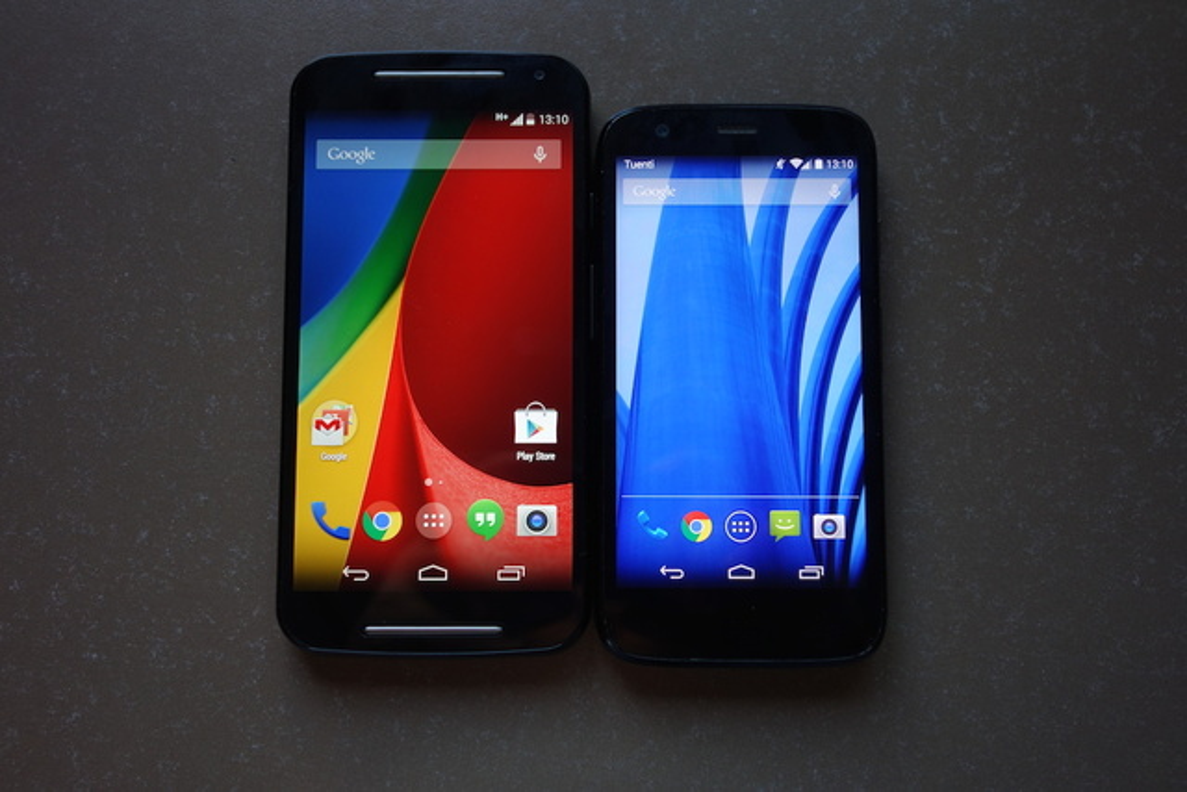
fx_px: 1154
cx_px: 594
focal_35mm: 35
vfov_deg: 37.9
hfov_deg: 54.4
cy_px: 396
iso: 125
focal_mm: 13.09
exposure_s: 1/50
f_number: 2.8
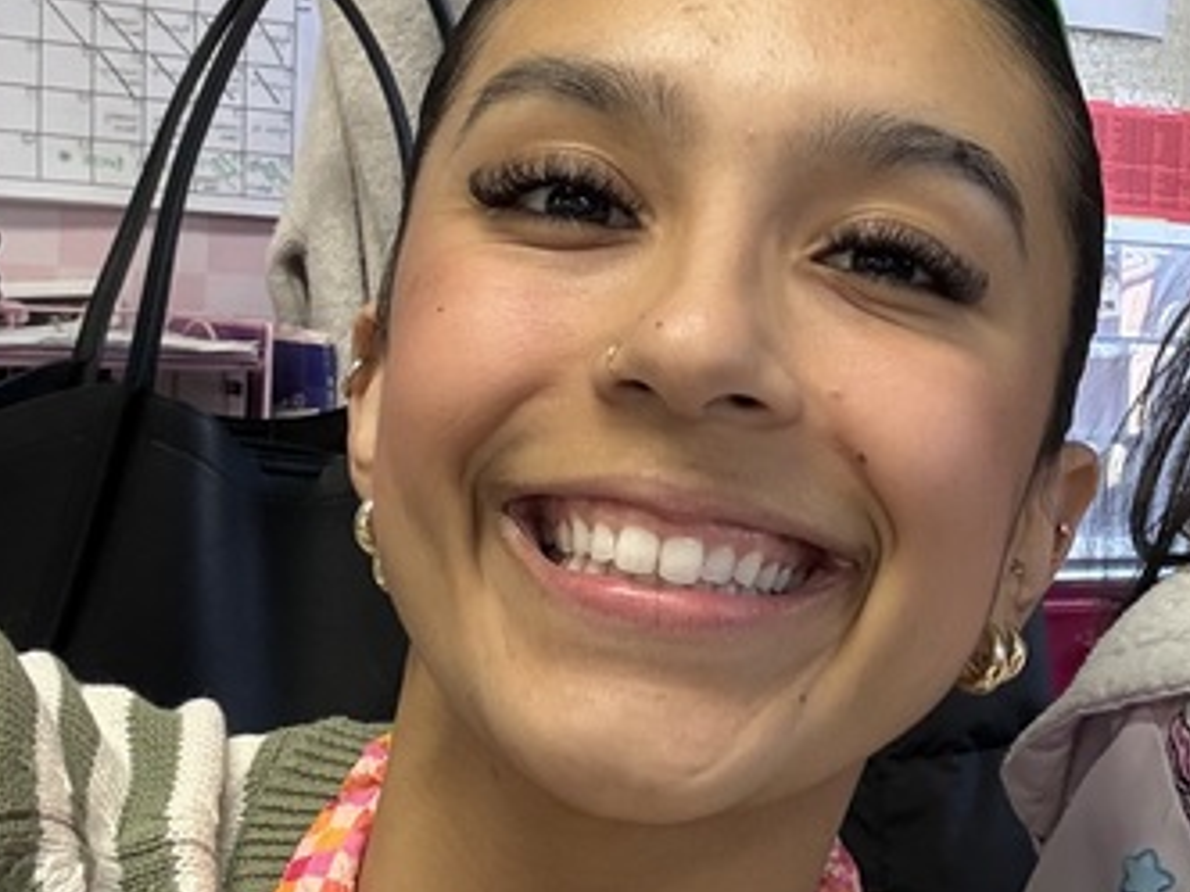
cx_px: 925
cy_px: 358
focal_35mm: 71
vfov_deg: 20.7
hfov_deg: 27.0
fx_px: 2441
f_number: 1.9
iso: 160
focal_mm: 2.69
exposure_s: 1/60
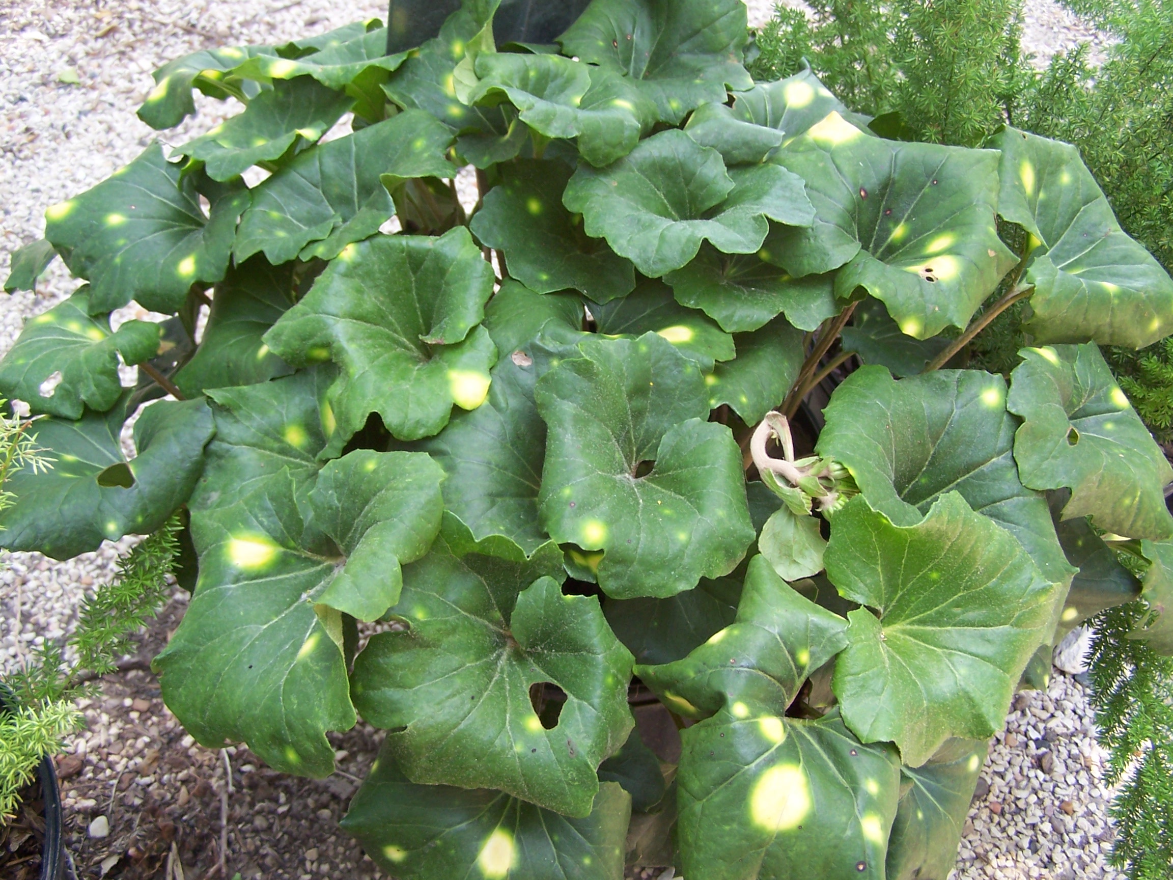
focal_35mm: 38
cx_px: 586
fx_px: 1288
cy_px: 440
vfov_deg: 37.7
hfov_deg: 49.0
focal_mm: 6.3
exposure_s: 1/60
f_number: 2.8
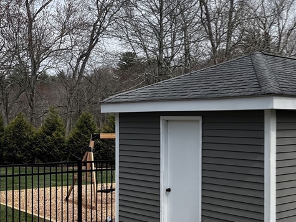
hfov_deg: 33.4
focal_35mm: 56
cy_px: 136
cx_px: 234
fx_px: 479
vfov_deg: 26.1
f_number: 1.6
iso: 50
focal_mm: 5.1
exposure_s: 1/3049
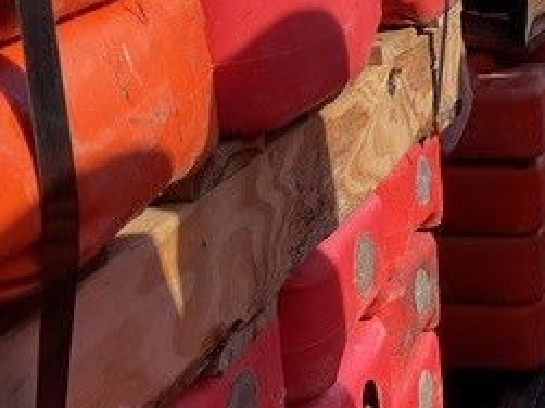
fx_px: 1165
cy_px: 76
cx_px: 565
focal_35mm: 74
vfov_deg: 19.7
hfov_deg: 24.9
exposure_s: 1/869
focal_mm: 3
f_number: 1.8
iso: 16
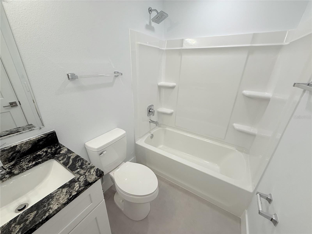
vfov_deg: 85.7
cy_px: 117
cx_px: 156
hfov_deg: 102.1
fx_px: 126
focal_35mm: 14
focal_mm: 2.22
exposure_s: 1/120
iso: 100
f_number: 2.2
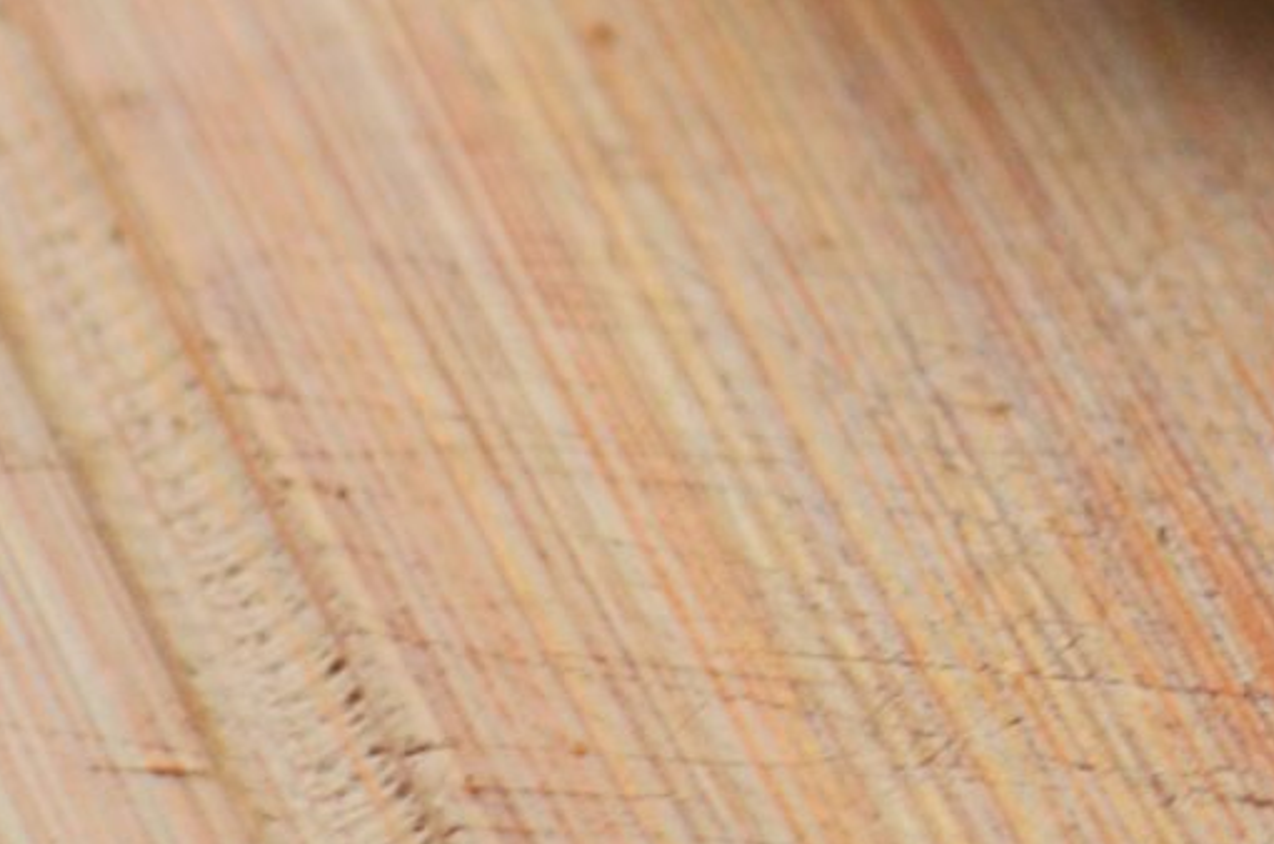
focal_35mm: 301
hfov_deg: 6.7
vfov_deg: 4.5
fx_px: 10632
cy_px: -669
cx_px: 2463
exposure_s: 1/40
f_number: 3.2
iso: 800
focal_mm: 50
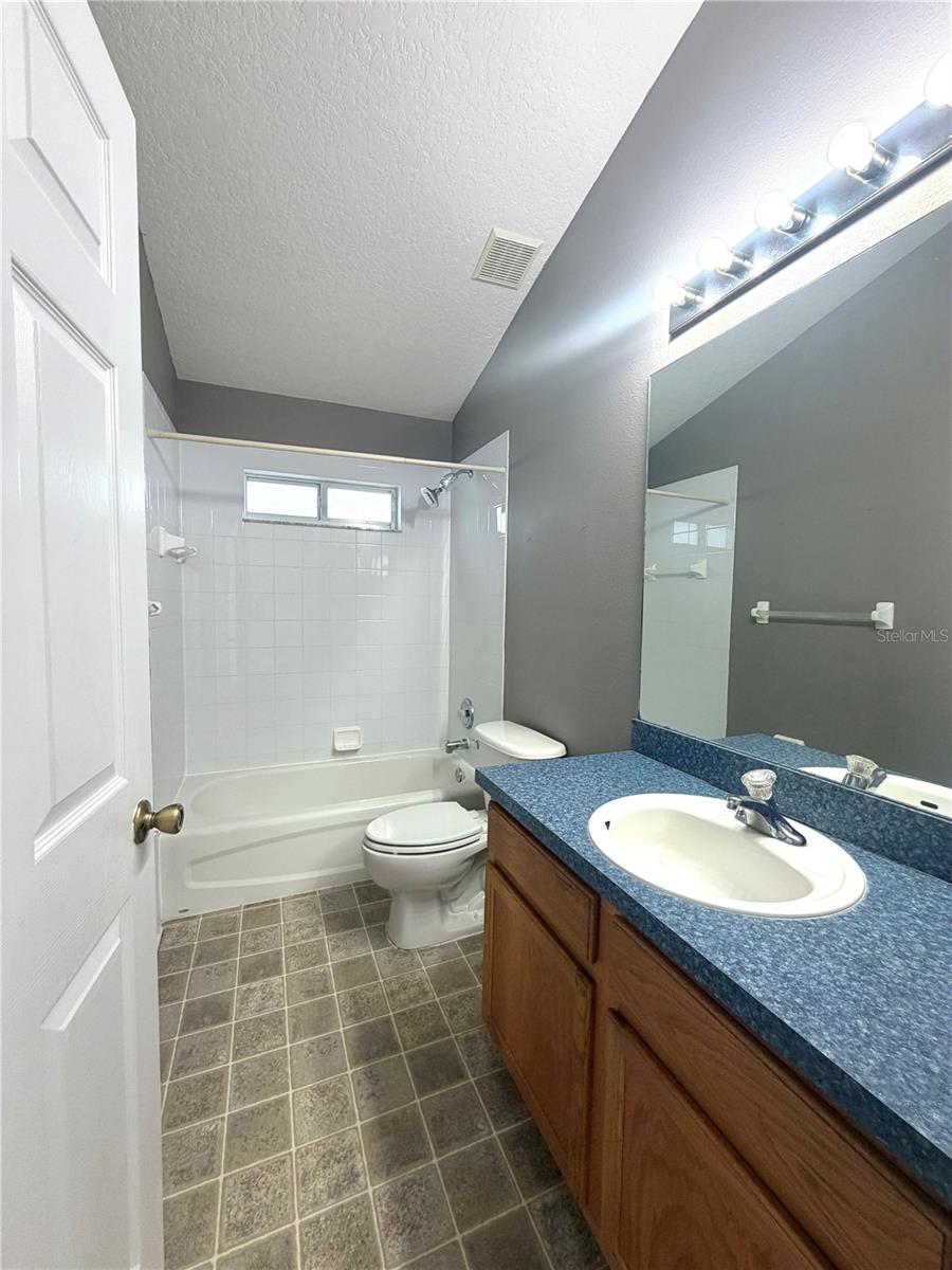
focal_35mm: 14
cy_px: 635
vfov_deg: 102.1
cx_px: 476
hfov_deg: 85.7
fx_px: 513
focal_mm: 2.22
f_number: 2.2
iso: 125
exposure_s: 1/120
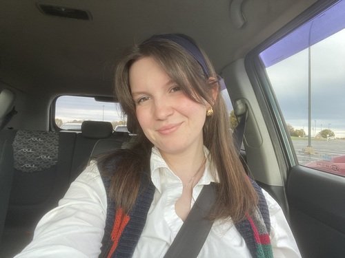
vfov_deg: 58.9
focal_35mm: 23
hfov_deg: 73.9
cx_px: 172
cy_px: 129
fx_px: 229
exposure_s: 1/122
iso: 80
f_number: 2.2
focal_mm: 2.71
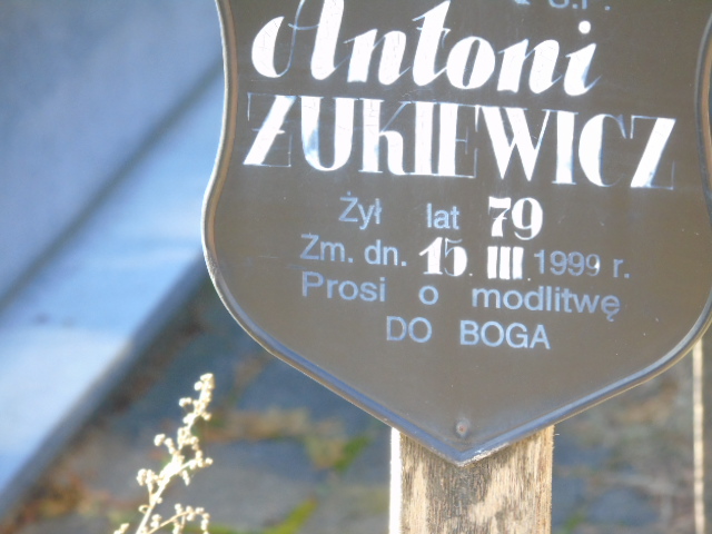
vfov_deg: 3.6
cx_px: 356
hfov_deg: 4.8
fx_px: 8577
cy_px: 267
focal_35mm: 417
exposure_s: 1/80
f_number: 5.3
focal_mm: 74
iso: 400
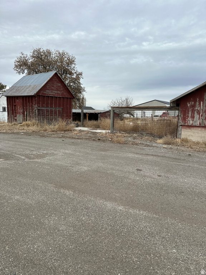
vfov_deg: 71.6
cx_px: 103
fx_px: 190
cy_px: 138
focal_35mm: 24
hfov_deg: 56.8
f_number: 1.78
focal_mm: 6.86
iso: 80
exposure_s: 1/4545
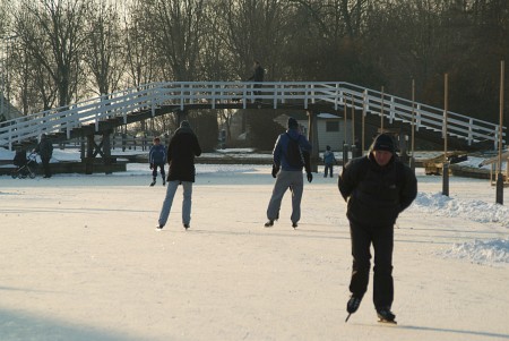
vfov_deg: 6.1
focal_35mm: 225
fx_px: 3184
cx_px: 254
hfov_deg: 9.1
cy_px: 170
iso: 200
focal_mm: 150
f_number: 6
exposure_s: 1/350
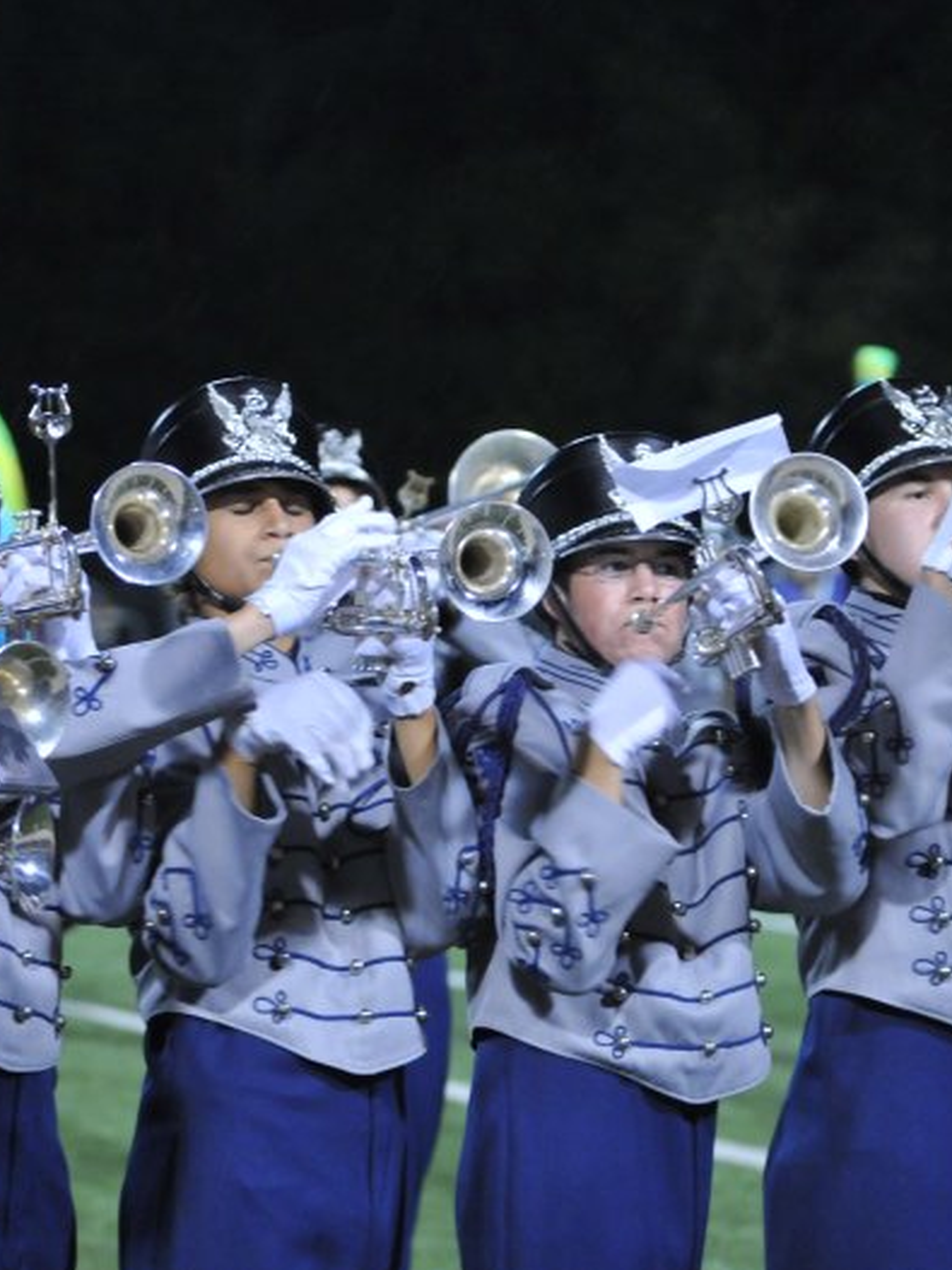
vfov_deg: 12.9
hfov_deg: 9.7
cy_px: 635
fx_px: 5613
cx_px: 542
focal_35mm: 153
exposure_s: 1/160
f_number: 2.8
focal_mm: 70
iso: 1600
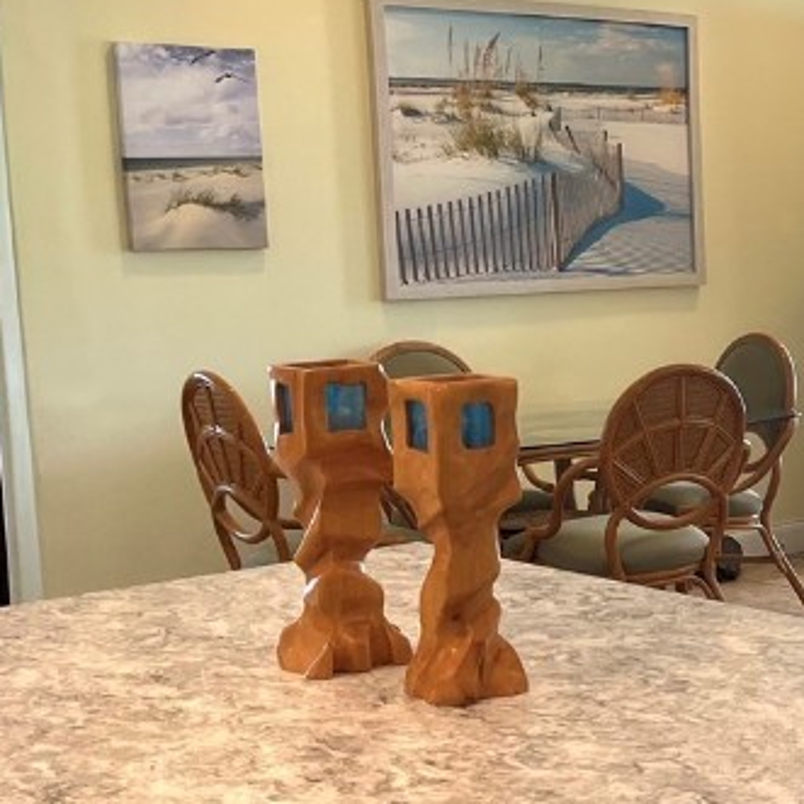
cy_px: 435
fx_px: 1866
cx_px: 1059
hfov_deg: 21.8
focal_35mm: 71
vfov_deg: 24.3
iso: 50
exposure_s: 1/126
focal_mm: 5.1
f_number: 1.6
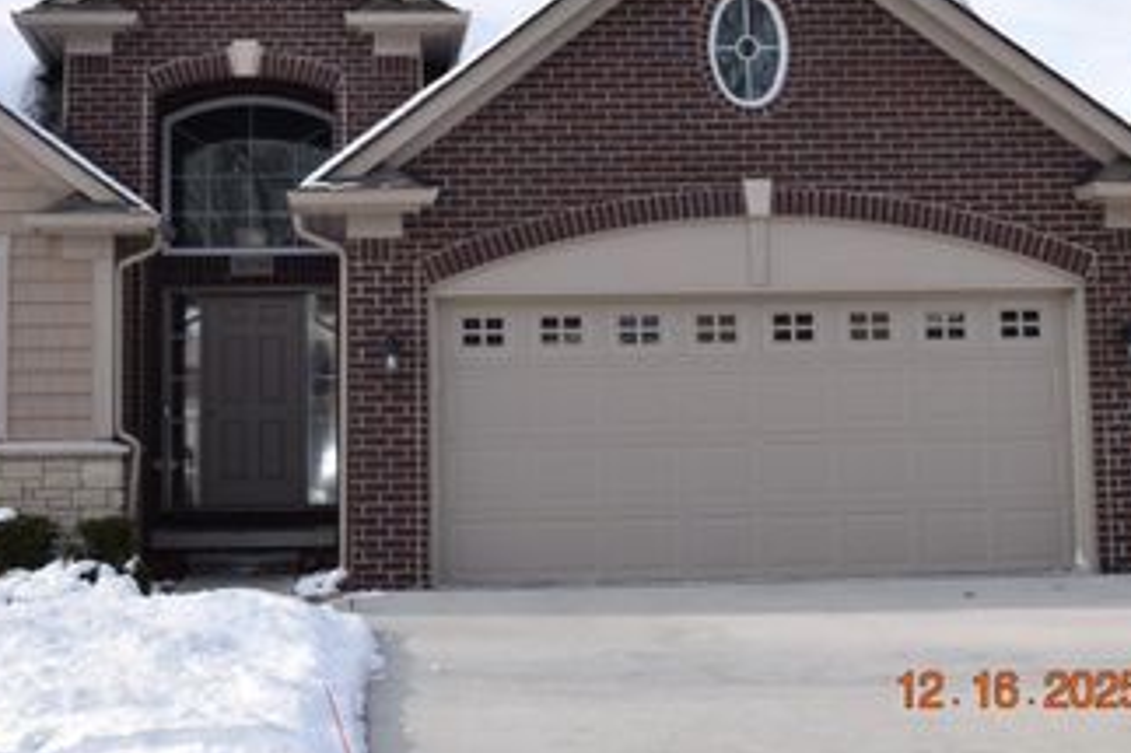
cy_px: 194
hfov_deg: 31.9
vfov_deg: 21.5
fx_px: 1971
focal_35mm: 63
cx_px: 434
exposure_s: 1/200
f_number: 9
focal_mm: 27
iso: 100
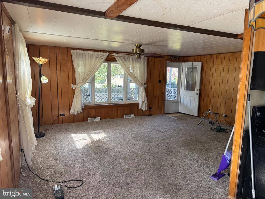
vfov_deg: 56.8
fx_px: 184
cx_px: 132
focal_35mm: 24
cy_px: 100
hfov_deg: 71.6
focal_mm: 6.76
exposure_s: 1/121
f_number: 1.78
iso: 160
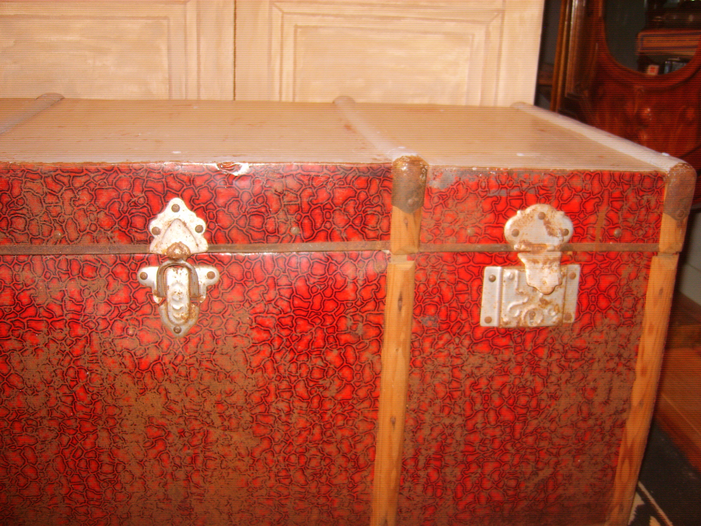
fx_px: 709
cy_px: 263
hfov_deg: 52.6
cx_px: 350
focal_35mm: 35
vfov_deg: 40.7
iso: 100
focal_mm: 7.4
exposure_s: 1/30
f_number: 2.8
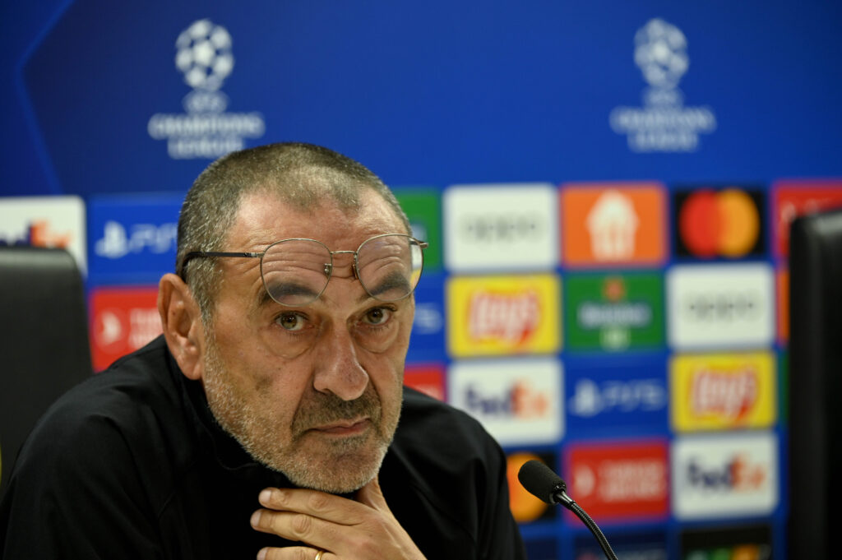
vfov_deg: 6.2
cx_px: 421
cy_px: 280
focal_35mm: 220
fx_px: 5141
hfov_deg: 9.4
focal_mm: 220
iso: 800
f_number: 5
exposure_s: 1/160
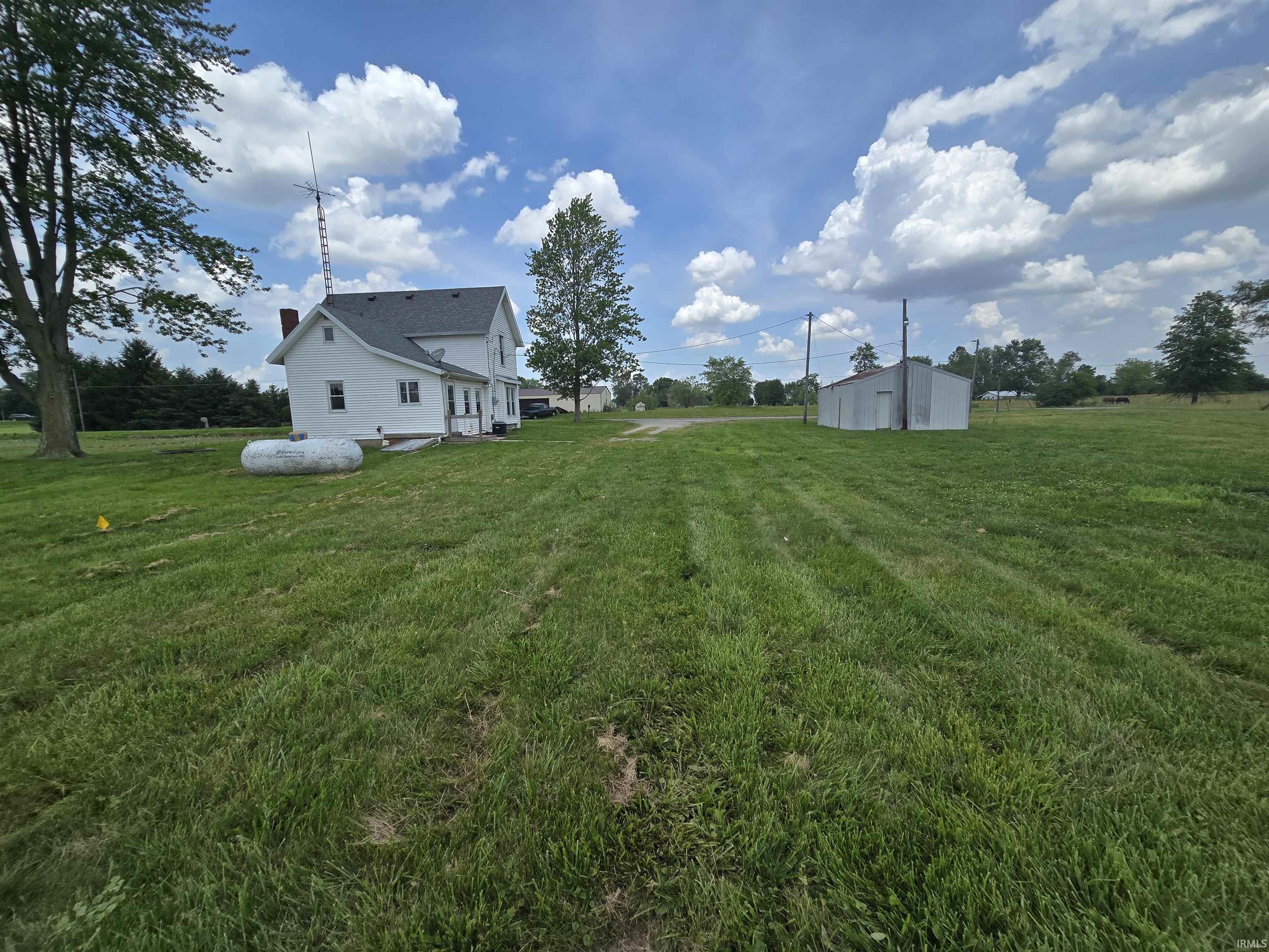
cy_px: 476
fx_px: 477
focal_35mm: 13
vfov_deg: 89.9
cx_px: 634
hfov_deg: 106.2
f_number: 2.2
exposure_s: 1/2558
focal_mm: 2.2
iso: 50
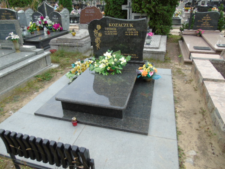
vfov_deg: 54.9
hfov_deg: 69.4
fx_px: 162
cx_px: 112
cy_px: 84
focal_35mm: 25
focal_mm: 4.4
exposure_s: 1/125
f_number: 3.4
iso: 80
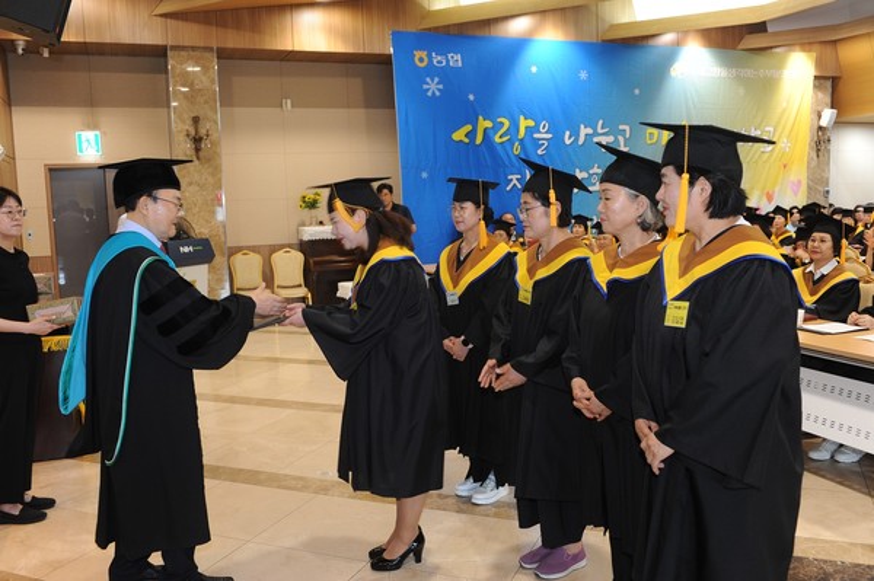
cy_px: 290
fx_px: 776
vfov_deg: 41.0
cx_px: 437
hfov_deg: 58.8
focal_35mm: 32
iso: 1000
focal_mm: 32
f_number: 5
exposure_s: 1/50
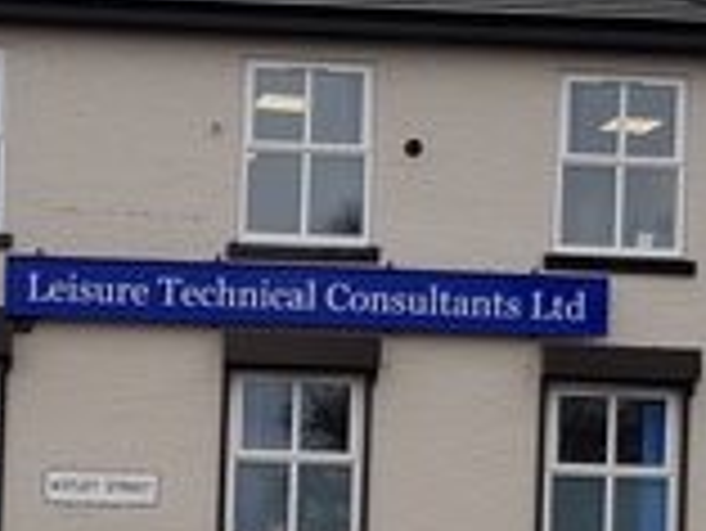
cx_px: 220
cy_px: 549
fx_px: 2164
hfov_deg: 18.5
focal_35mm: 106
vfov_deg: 13.8
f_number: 1.7
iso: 40
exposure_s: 1/1024
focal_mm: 4.2
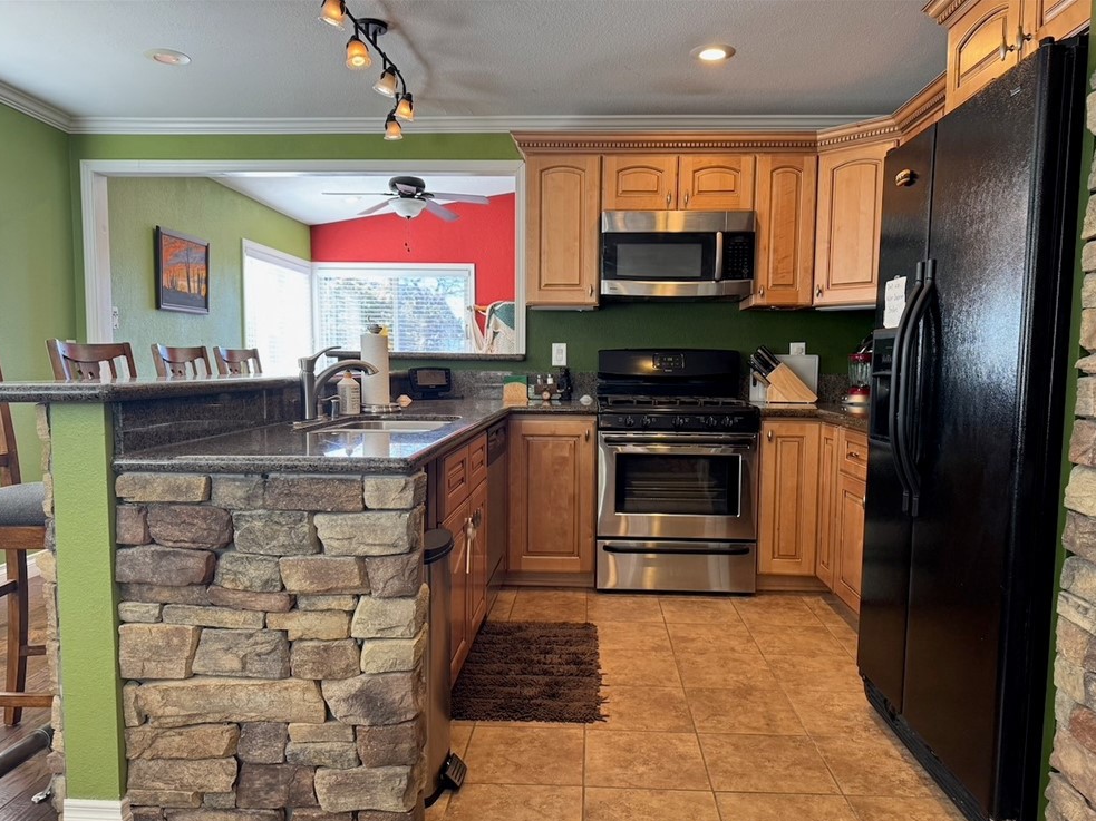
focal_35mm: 25
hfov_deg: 69.4
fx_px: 791
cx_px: 562
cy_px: 427
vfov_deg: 54.9
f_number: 1.78
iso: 200
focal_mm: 6.76
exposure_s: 1/120
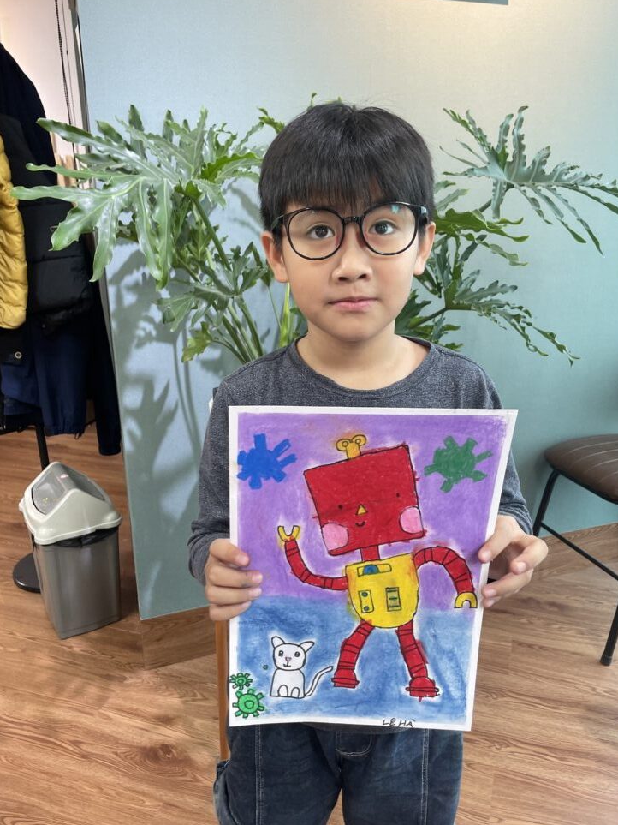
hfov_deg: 51.3
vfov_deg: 65.3
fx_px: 643
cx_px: 306
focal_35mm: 27
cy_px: 419
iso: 125
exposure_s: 1/100
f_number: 1.6
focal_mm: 4.2
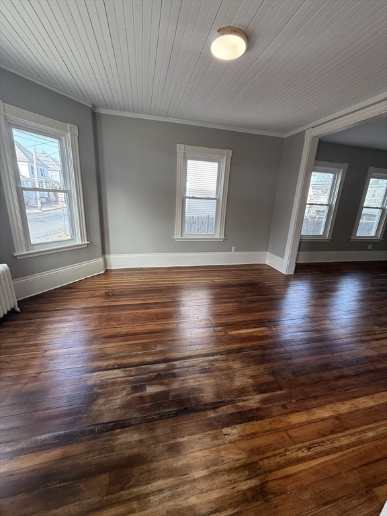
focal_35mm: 14
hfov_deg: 85.7
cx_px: 194
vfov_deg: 102.1
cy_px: 258
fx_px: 209
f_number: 2.2
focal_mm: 2.22
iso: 100
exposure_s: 1/99
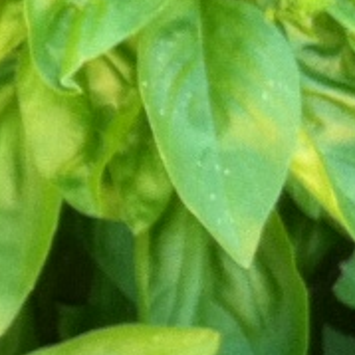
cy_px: 145
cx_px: -569
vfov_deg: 7.8
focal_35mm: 224
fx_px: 2599
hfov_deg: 7.2
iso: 100
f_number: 2.8
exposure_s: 1/120
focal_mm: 3.85
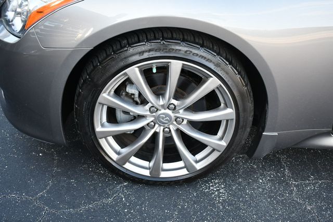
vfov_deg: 32.0
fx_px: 389
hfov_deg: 46.4
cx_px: 166
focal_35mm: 42
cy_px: 111
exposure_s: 1/250
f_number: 3.8
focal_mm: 21
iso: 500
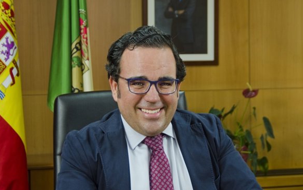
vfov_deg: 13.9
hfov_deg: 22.1
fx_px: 776
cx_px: 141
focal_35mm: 94
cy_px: 92
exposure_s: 1/40
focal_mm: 52
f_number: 4.8
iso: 400
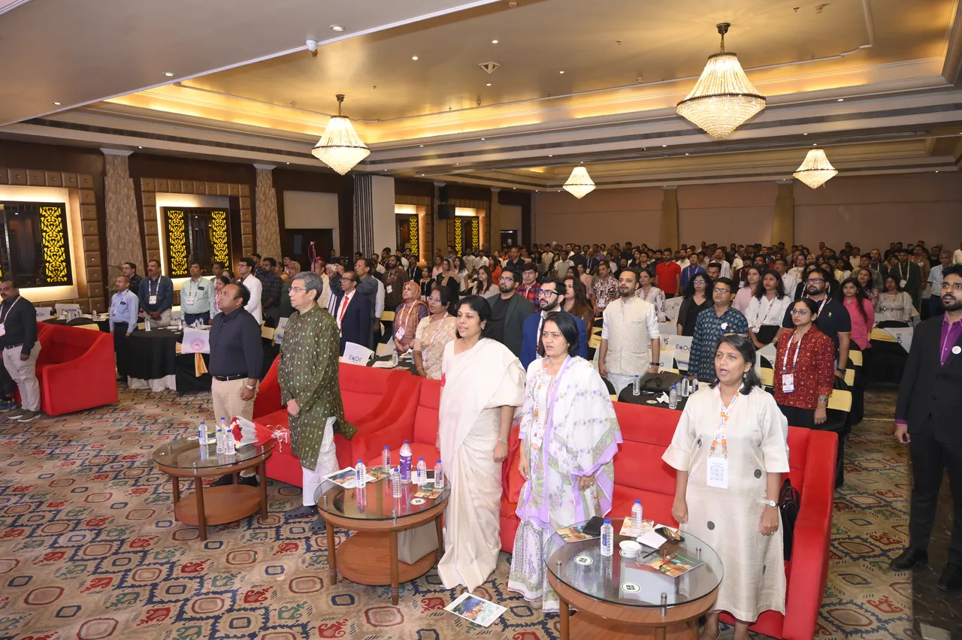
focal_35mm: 24
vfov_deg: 53.1
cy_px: 320
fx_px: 641
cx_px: 481
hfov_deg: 73.8
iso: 1250
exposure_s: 1/100
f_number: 4
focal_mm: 24
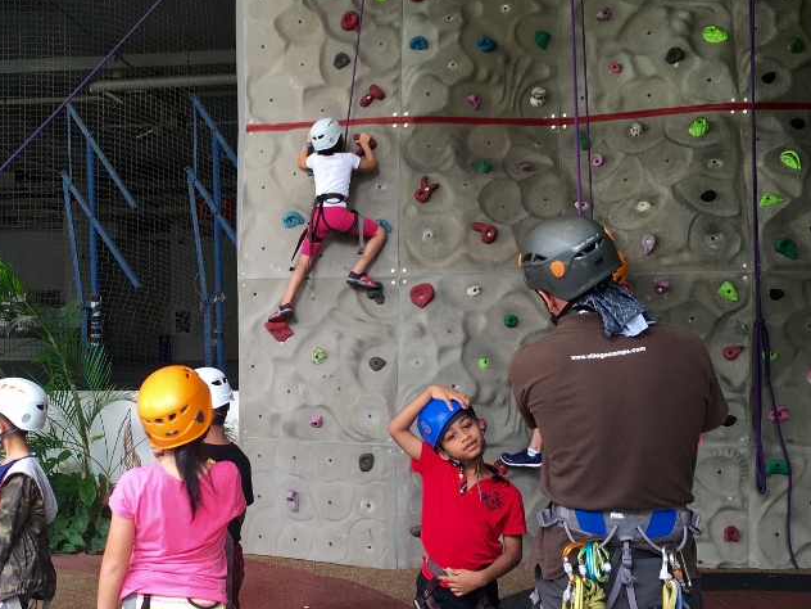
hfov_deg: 39.8
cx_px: 248
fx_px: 1101
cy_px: 364
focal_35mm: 47
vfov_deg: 30.8
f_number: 2.2
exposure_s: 1/50
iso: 25
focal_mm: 4.15
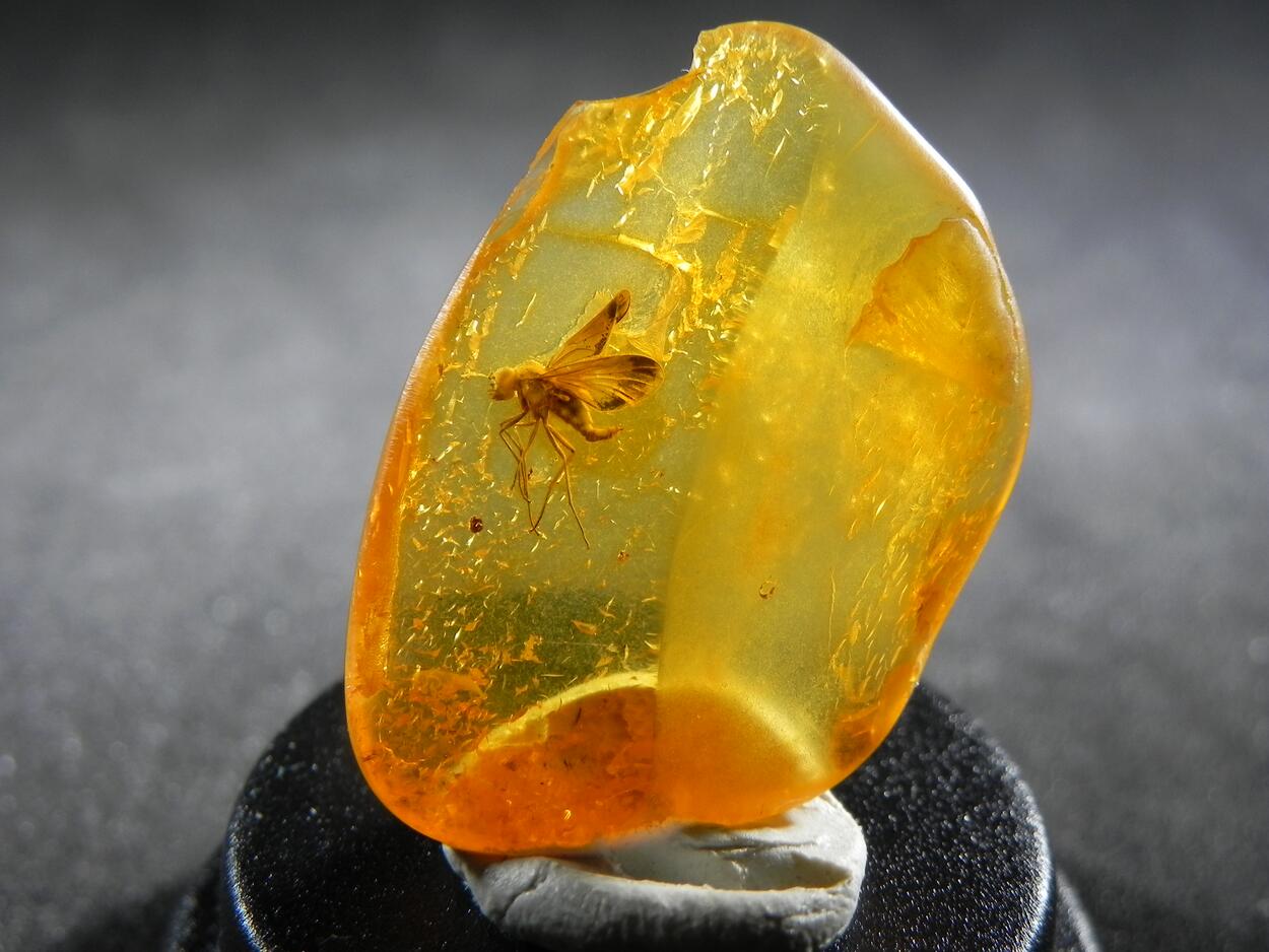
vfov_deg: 17.4
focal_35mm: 85
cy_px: 476
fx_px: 3117
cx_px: 634
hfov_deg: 23.0
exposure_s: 1/38.7
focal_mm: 15.1
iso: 160
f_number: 4
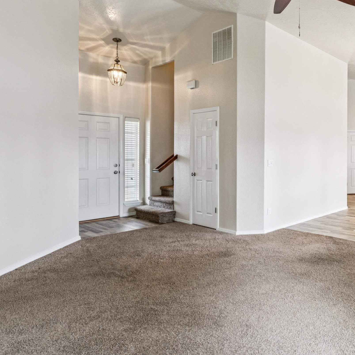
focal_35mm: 26
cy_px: 156
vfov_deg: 60.7
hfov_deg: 52.8
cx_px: 325
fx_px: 302
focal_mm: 16
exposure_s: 1/5
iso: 400
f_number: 13
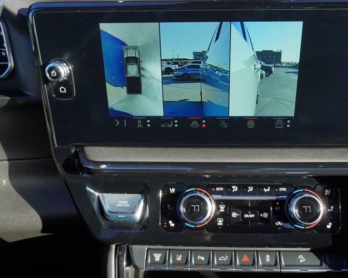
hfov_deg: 55.4
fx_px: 330
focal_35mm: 32
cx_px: 199
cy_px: 141
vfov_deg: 45.8
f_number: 4
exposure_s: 1/320
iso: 320
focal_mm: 16
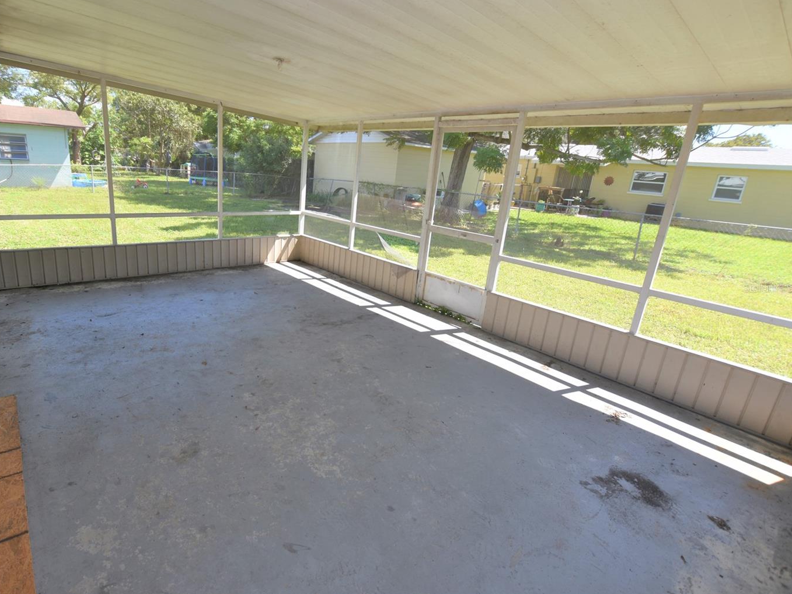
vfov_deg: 74.7
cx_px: 328
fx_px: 389
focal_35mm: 17
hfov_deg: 90.2
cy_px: 288
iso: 100
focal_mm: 10
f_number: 5.6
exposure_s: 1/125
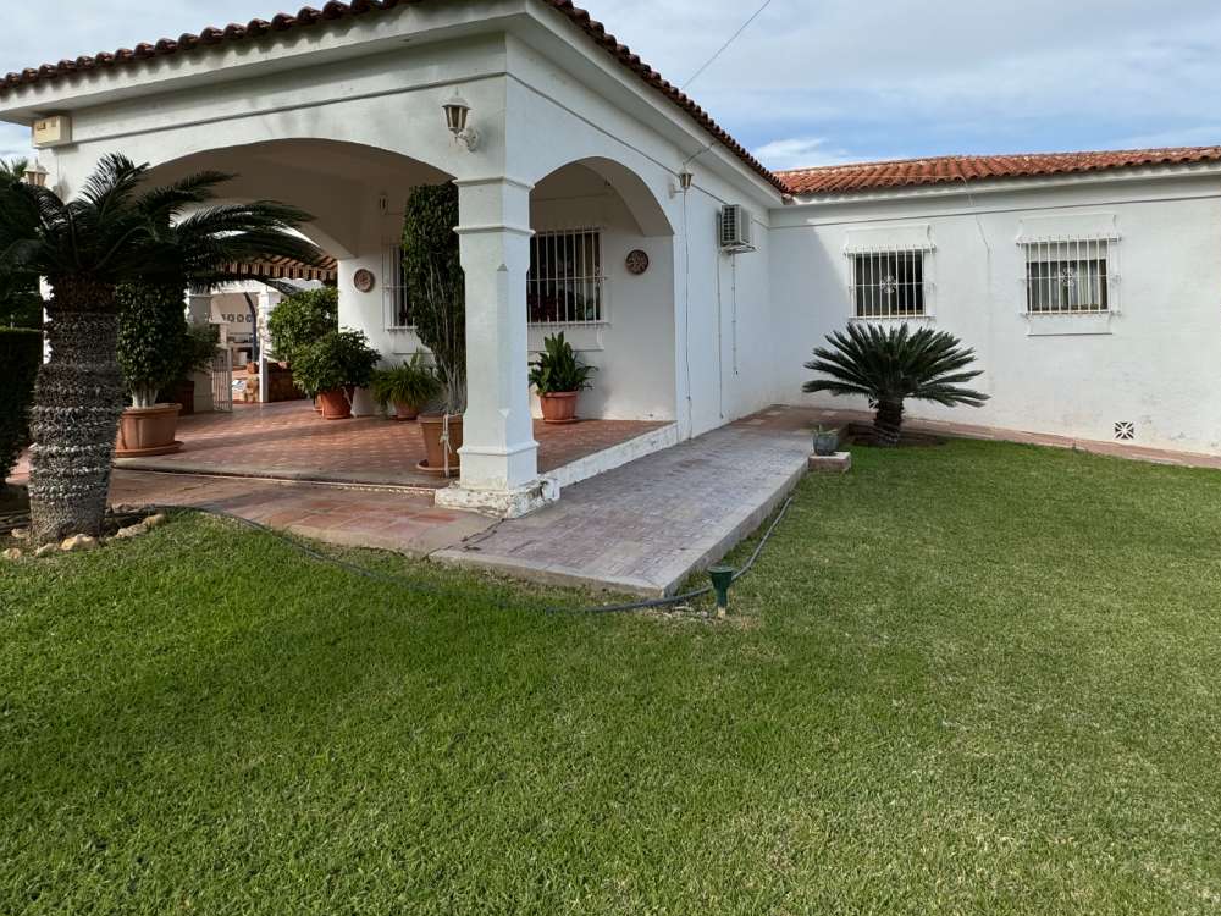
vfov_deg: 62.3
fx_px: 741
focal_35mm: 21
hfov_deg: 78.7
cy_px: 325
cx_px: 680
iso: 50
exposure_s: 1/1395
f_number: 2.2
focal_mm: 2.22
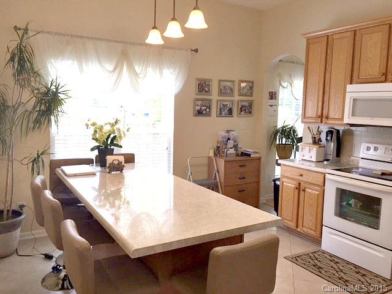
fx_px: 328
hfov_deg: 61.7
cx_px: 196
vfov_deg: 48.2
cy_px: 147
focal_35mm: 29
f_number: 2.2
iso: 50
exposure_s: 1/120
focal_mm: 4.15
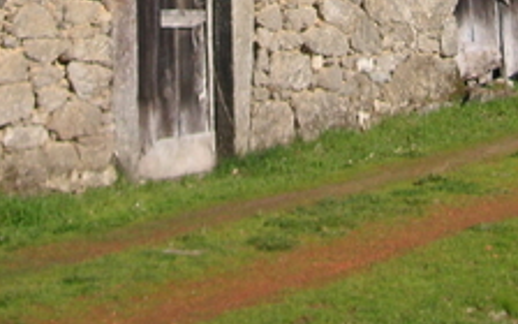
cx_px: 324
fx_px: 1581
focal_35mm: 112
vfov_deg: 11.1
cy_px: -201
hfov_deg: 18.6
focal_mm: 6.1
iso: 50
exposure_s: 1/180
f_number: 6.7
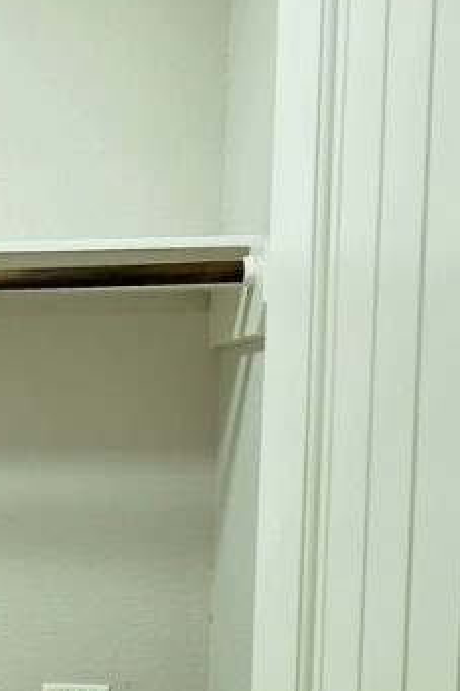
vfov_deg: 31.5
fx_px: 1209
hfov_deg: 18.7
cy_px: 494
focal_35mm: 63
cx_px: -254
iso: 400
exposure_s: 1/30
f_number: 4
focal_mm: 14
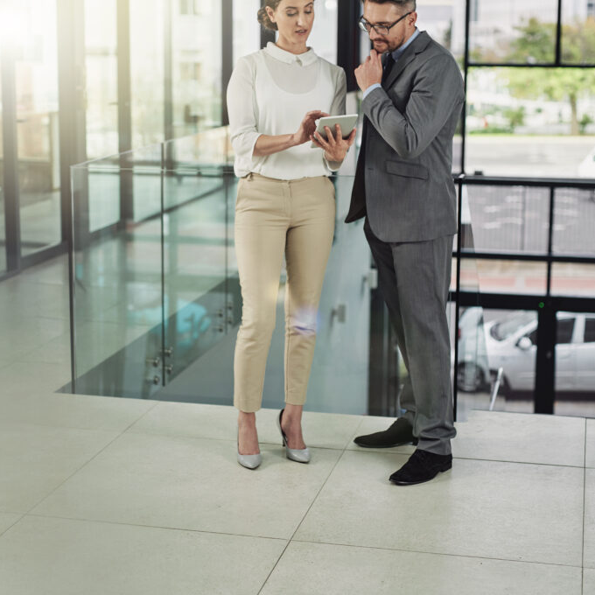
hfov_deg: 26.9
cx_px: 298
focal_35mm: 64
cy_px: 231
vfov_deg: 26.8
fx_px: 1245
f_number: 2.2
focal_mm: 50
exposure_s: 1/250
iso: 200
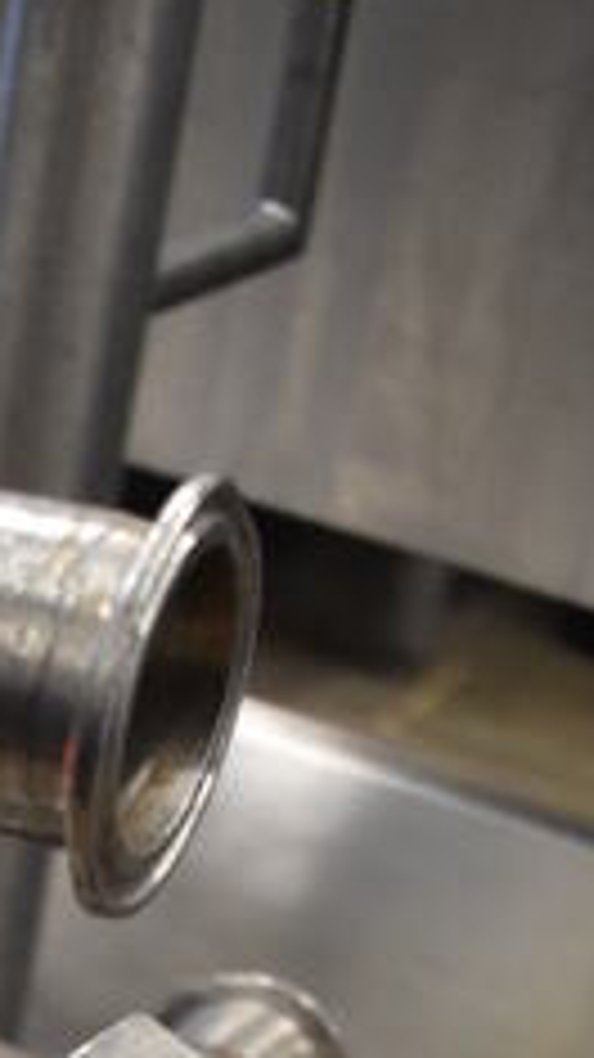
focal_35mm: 110
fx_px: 3083
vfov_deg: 17.1
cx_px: -724
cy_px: 1713
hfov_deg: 9.9
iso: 1100
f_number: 3.5
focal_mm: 18
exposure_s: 1/125
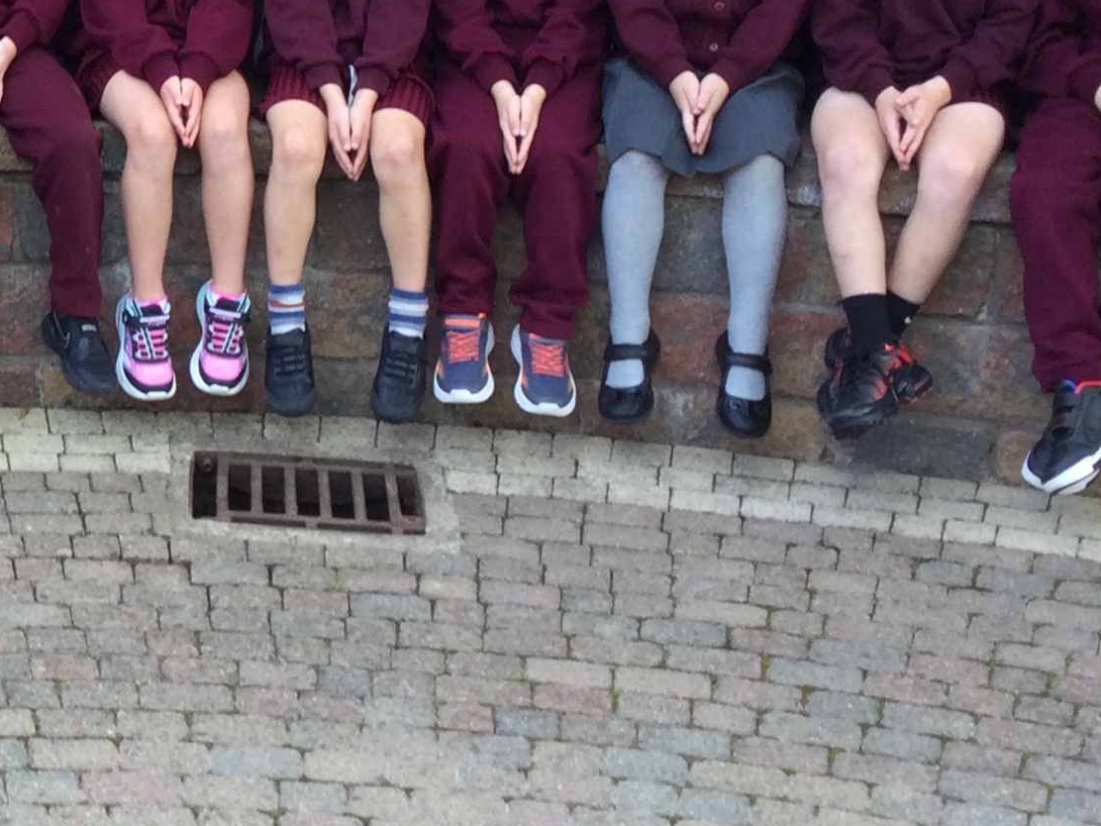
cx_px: -264
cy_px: 109
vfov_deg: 16.1
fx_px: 2894
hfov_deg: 20.0
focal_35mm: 91
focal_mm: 3.3
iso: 25
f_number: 2.4
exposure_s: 1/103
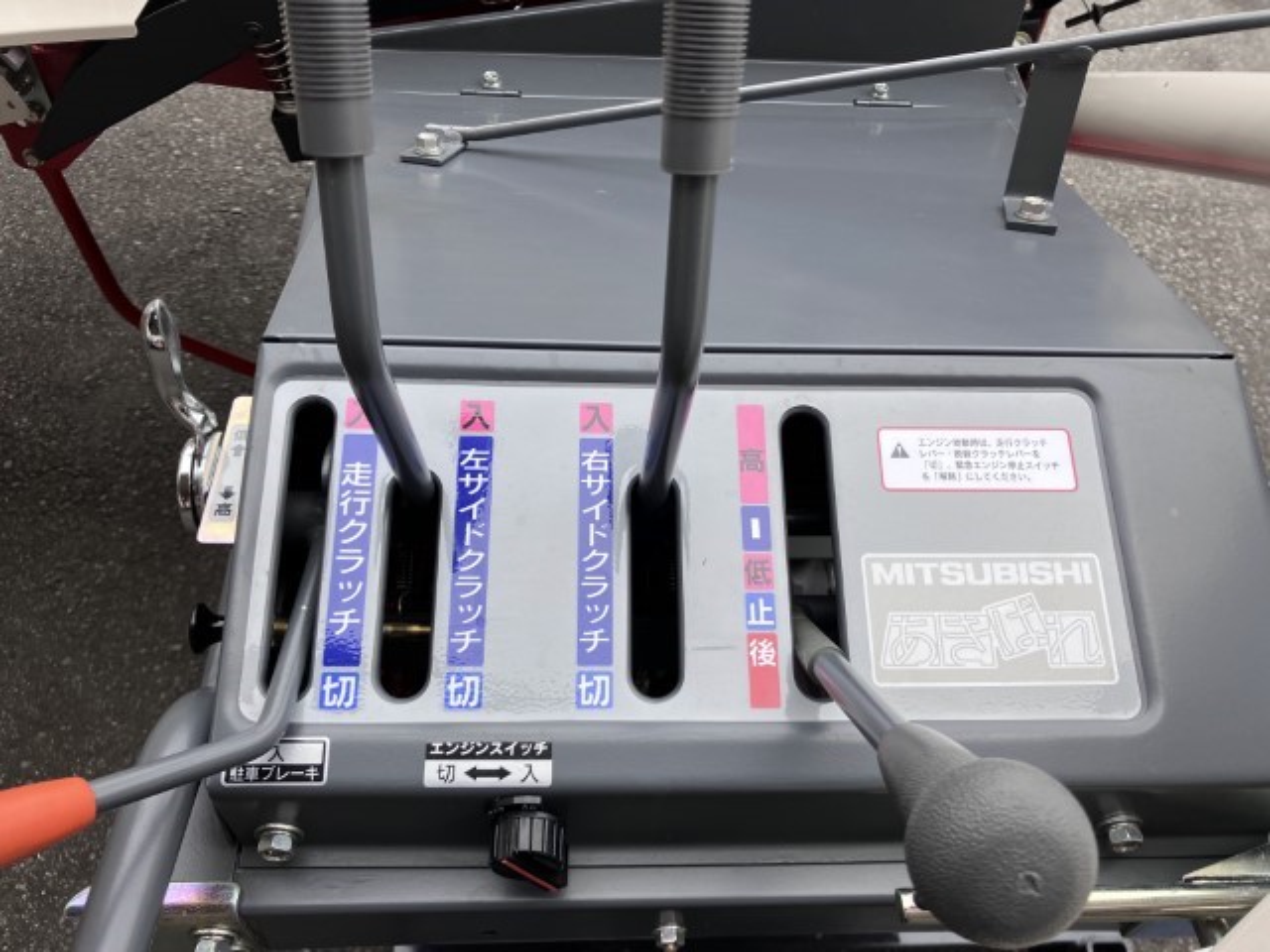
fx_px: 1027
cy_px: 476
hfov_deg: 63.4
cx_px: 635
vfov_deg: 49.7
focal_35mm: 28
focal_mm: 3.99
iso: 32
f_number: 1.8
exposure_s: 1/319
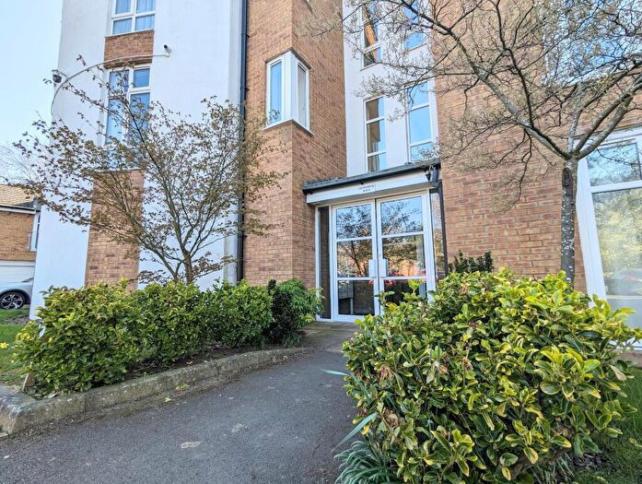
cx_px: 321
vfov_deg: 78.3
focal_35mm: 16
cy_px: 242
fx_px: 297
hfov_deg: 94.4
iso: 42
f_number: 2.2
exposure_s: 1/460
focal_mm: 2.35
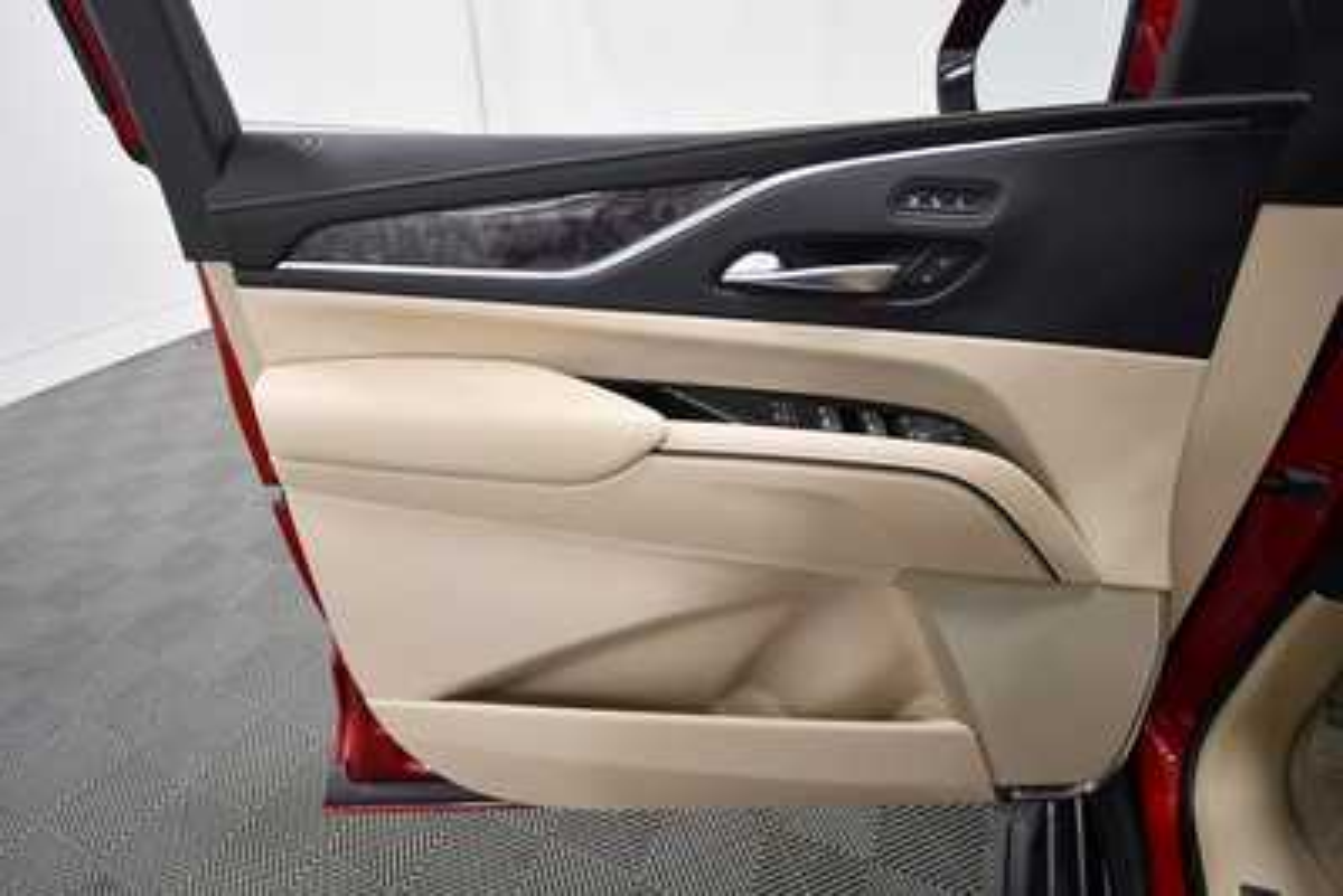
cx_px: 672
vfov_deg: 67.4
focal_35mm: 18
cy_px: 448
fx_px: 672
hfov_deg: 90.0
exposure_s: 1/125
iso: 1000
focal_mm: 12
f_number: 4.8
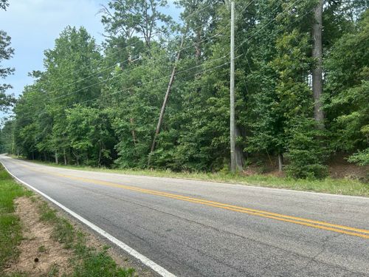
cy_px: 138
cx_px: 184
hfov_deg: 67.3
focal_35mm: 26
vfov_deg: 53.1
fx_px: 277
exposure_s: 1/443
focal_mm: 5.7
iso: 50
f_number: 1.5
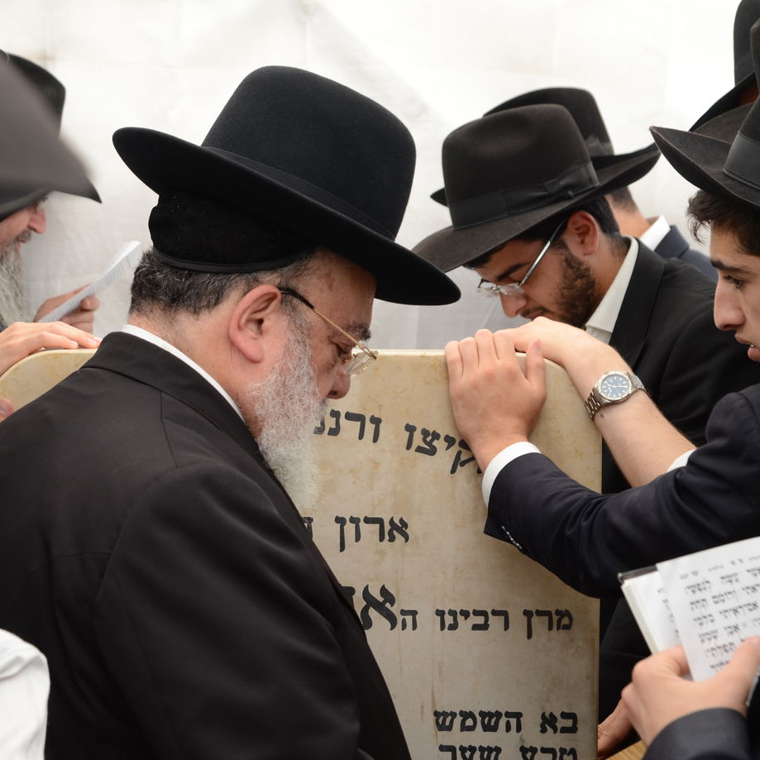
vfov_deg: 18.7
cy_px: 382
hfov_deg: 18.6
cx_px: 242
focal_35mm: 93
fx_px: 2310
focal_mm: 48
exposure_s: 1/160
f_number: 5.6
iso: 250
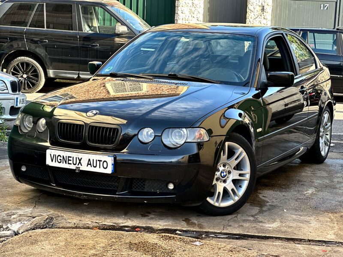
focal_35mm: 77
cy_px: 128
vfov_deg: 19.1
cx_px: 172
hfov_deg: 25.3
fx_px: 763
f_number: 2.8
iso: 64
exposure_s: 1/121
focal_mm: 9
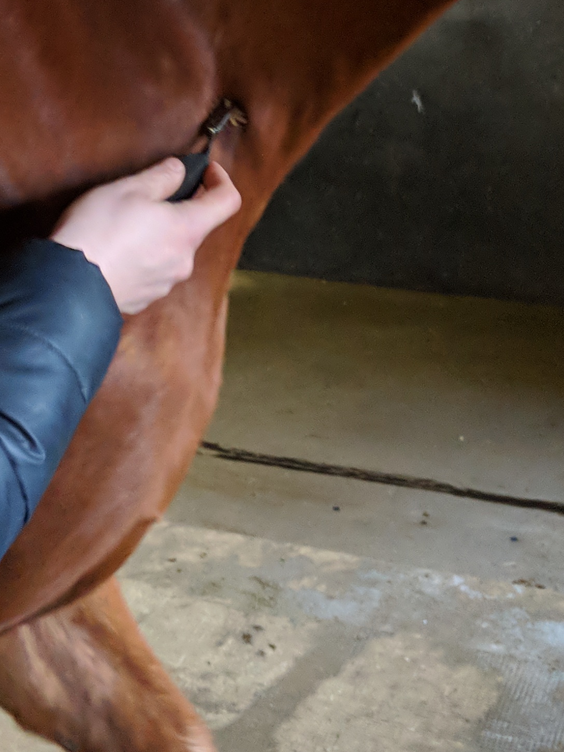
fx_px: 1629
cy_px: 127
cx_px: 162
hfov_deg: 19.5
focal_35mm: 75
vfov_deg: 25.4
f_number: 1.8
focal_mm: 4.44
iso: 424
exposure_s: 1/33.4
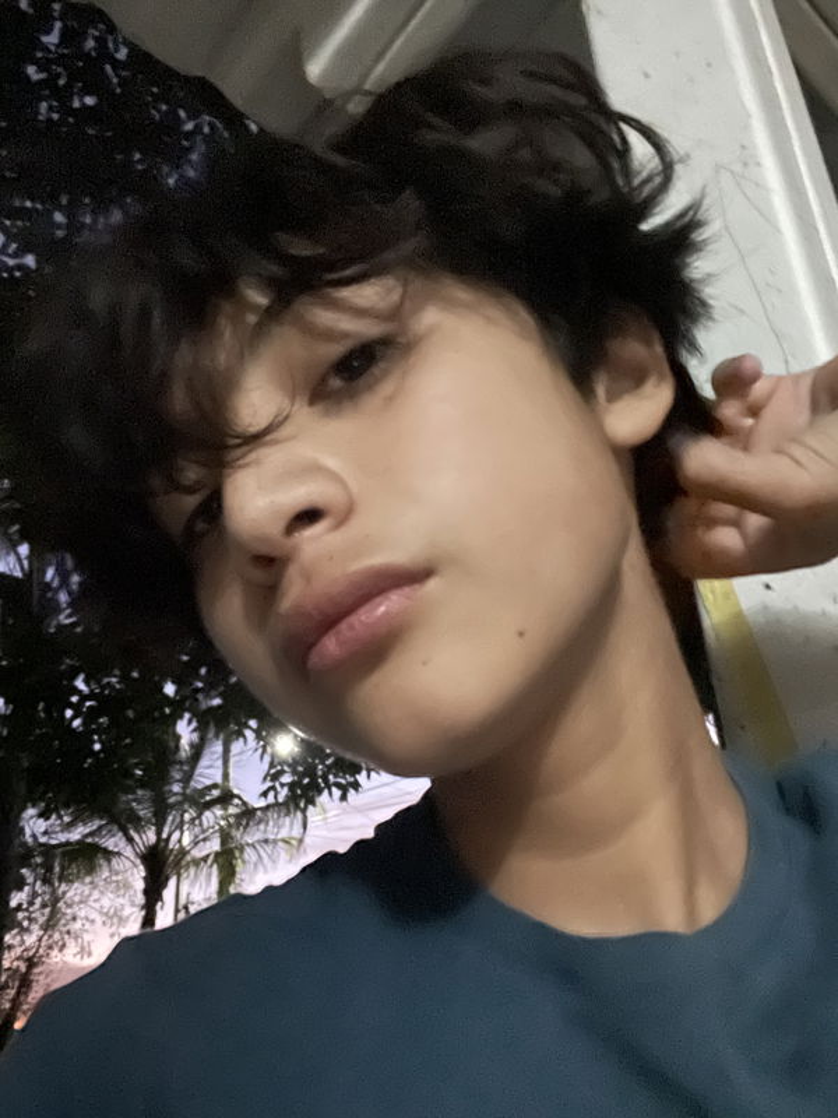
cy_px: 559
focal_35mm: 30
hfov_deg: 46.8
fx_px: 968
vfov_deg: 60.0
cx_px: 419
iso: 3200
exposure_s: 1/15
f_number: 2.2
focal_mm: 2.71
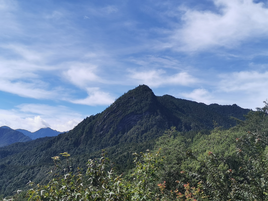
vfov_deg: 33.6
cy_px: 100
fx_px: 333
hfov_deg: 43.9
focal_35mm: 43
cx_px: 134
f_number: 1.8
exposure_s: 1/3289
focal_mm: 5.58
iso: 50
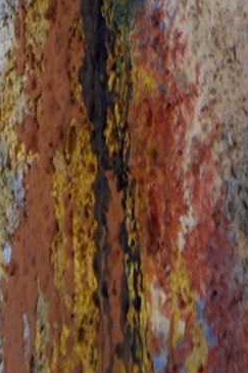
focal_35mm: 316
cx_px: -151
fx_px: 3268
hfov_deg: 4.3
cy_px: -813
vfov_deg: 6.0
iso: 400
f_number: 9
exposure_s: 1/2
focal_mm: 48
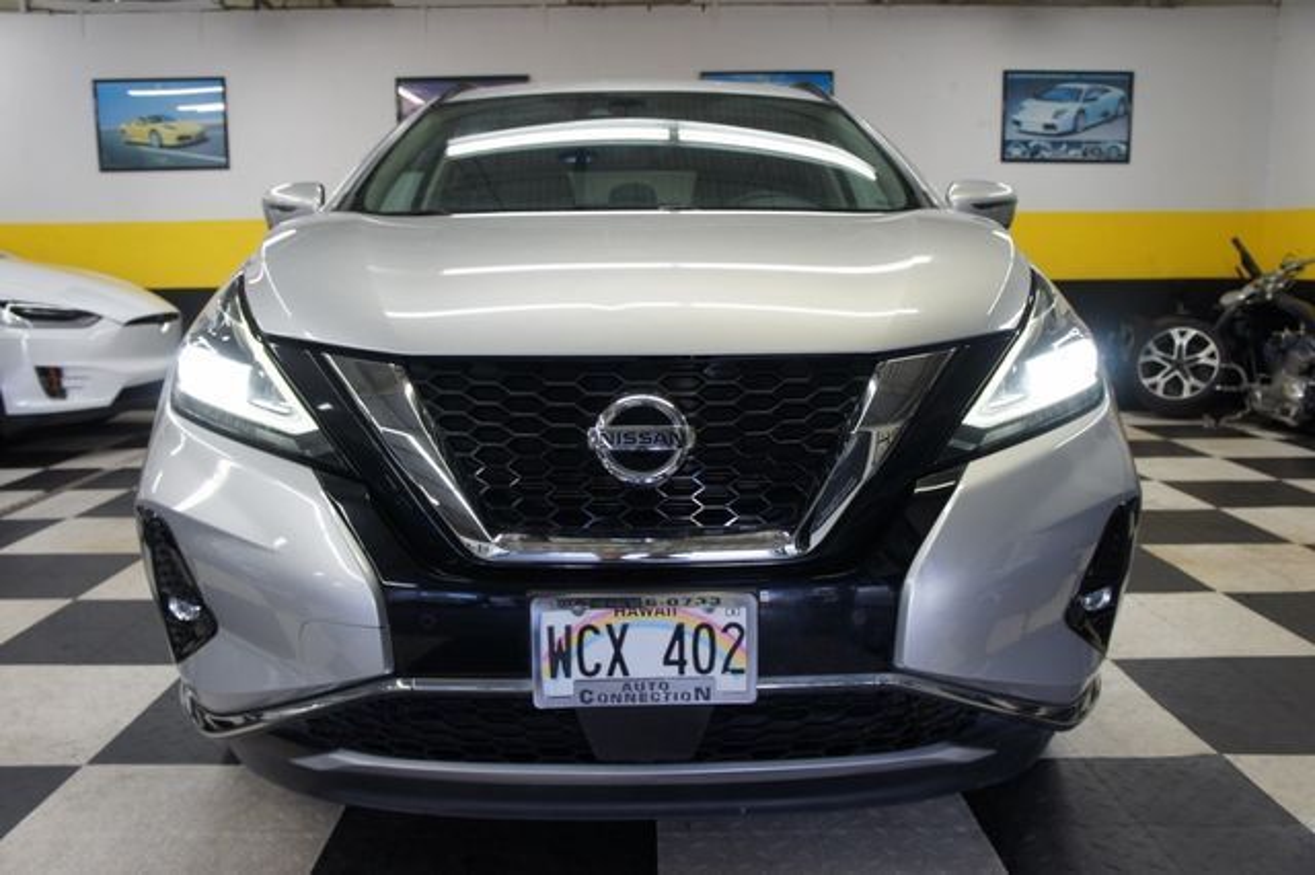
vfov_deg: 43.6
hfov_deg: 62.0
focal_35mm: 30
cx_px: 658
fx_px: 1095
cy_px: 438
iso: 200
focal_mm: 20
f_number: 4
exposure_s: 1/30
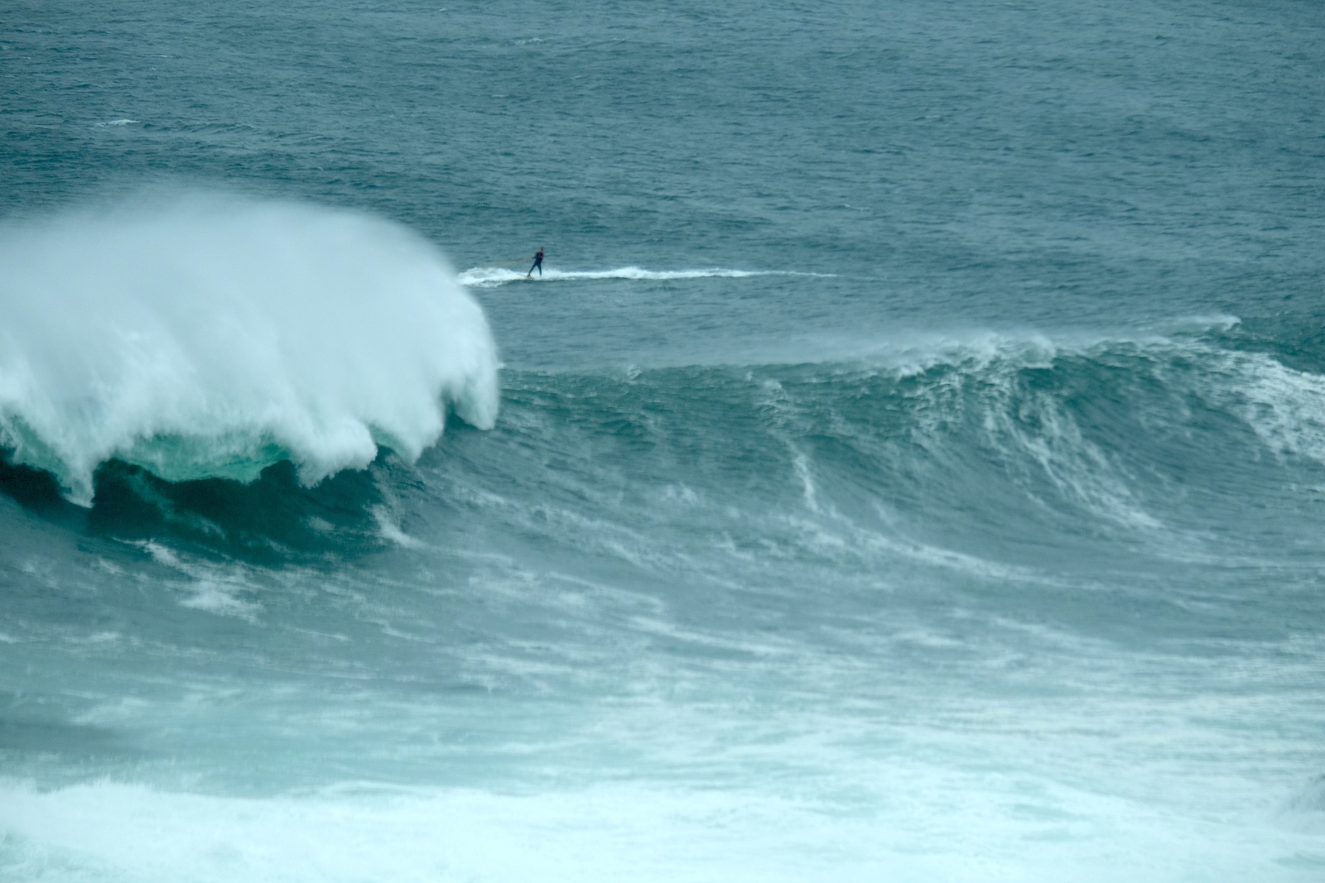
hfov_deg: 6.0
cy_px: 442
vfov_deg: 4.0
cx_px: 662
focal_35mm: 345
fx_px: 12698
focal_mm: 230
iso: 400
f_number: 6.7
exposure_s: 1/500
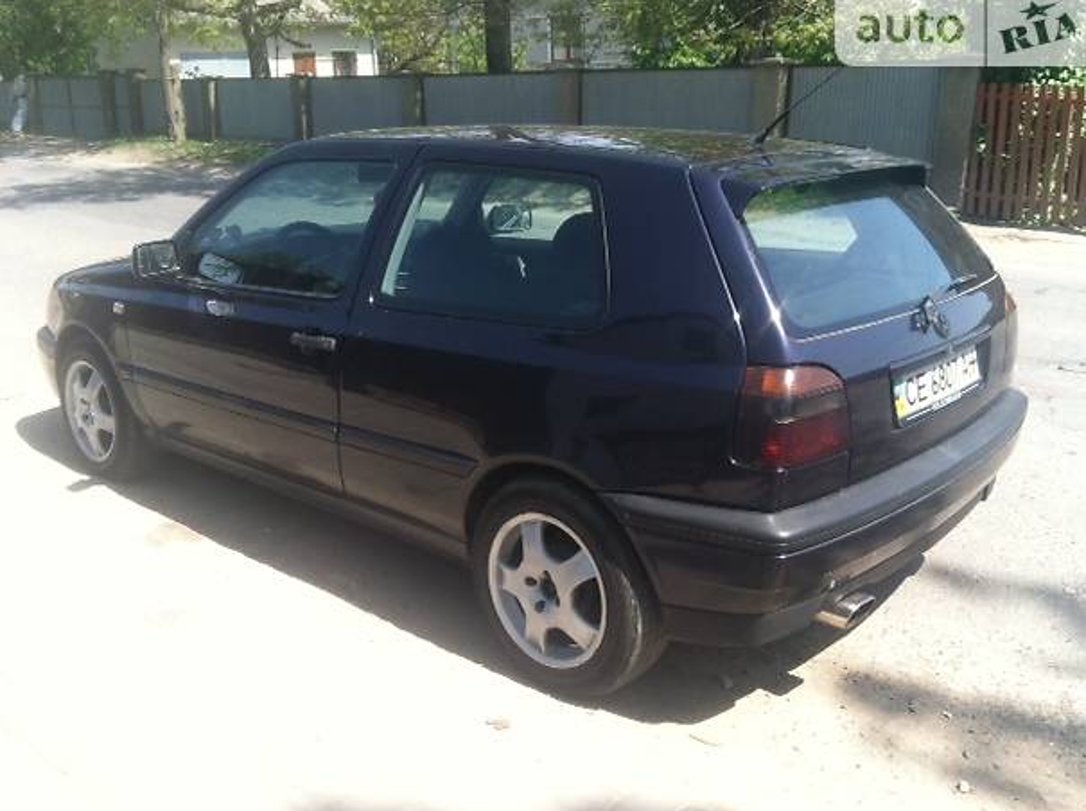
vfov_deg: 38.6
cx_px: 546
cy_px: 397
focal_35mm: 37
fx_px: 1159
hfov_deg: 50.2
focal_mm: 3.9
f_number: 2.8
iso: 80
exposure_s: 1/408
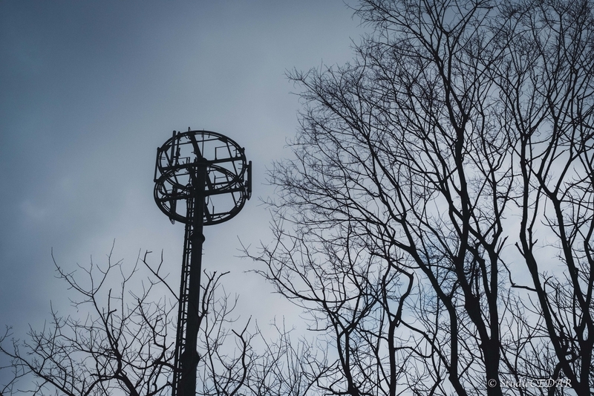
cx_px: 297
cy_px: 198
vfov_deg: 25.5
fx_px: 874
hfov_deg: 37.5
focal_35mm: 53
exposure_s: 1/500
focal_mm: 35
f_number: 11
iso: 1250
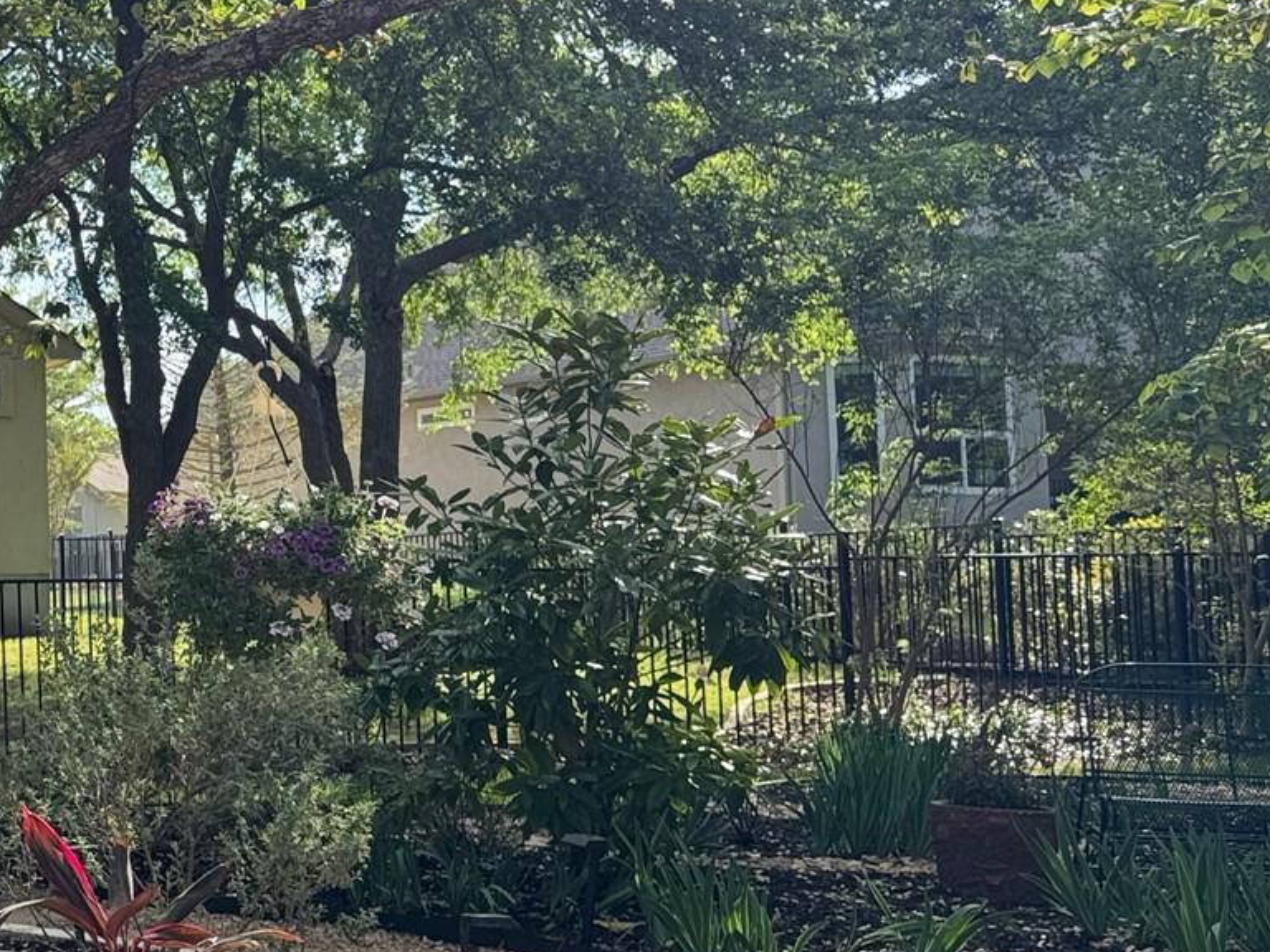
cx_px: -403
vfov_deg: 22.9
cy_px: 486
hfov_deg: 25.7
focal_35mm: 64
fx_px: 2348
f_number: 1.78
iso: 80
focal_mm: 6.76
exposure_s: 1/842
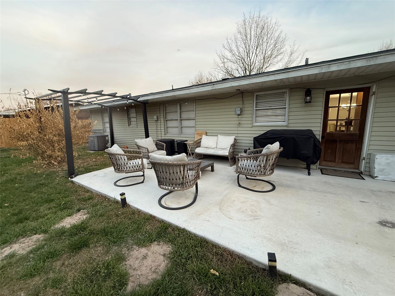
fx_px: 160
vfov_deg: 85.7
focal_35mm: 14
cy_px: 148
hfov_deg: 102.1
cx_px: 198
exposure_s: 1/99
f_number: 2.2
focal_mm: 2.22
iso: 250
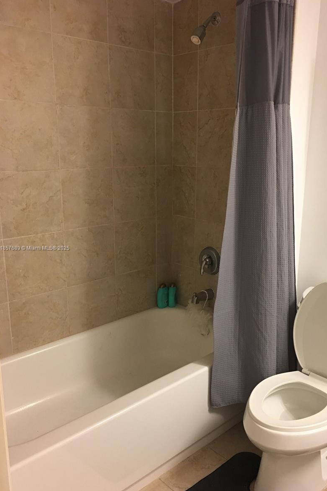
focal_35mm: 31
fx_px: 423
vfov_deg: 60.3
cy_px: 248
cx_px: 182
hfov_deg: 42.2
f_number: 2.2
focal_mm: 4.15
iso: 80
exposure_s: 1/10
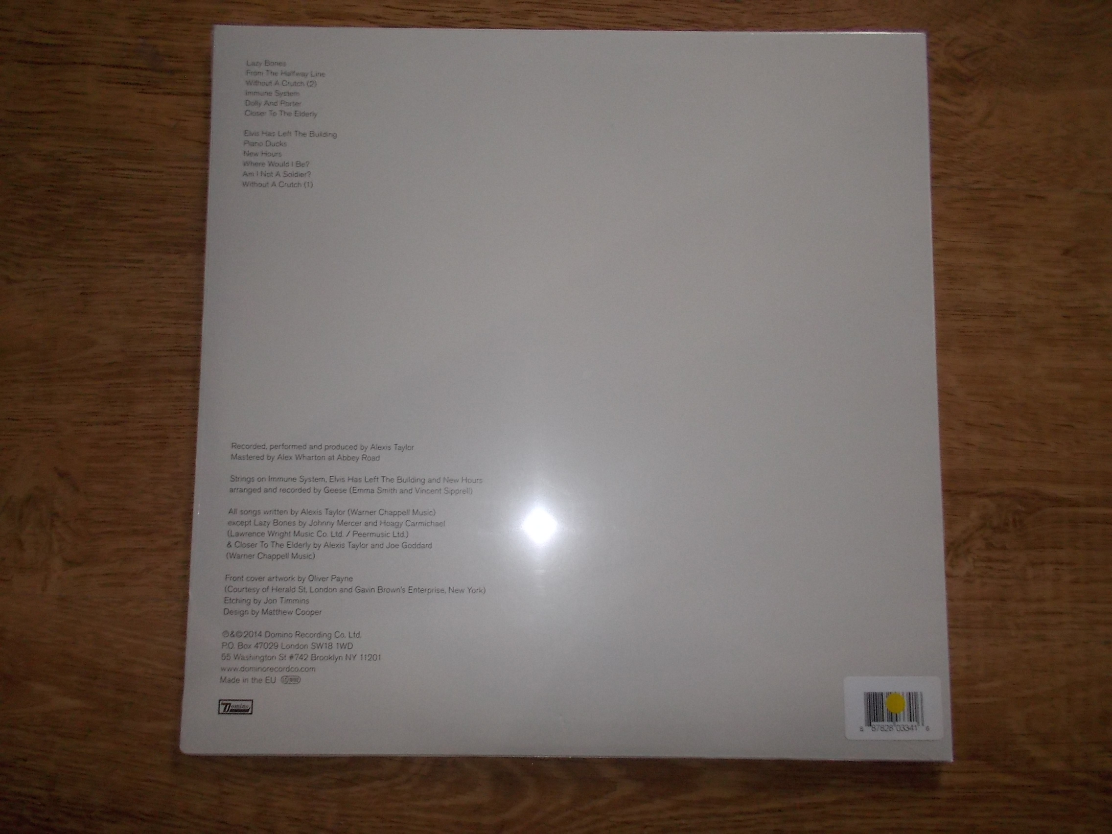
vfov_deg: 48.2
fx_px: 932
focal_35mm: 29
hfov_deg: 61.7
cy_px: 417
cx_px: 556
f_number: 3.3
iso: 200
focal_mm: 4.1
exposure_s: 1/30
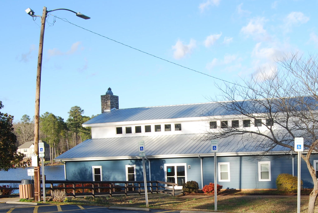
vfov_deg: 24.9
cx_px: 218
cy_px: 188
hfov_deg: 37.0
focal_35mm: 53
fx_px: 469
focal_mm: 18
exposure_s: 1/160
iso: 100
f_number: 6.3
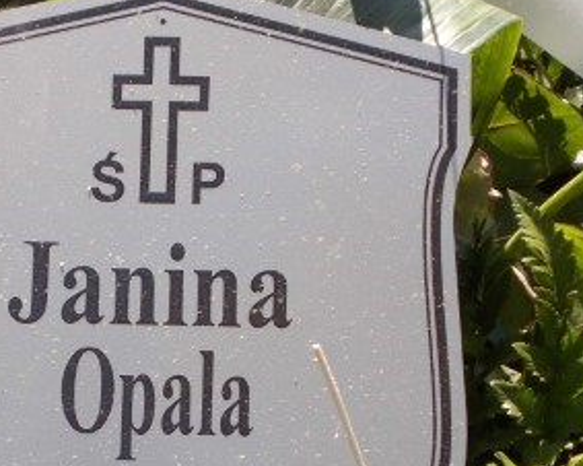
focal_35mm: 168
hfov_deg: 11.5
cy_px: 406
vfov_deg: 9.2
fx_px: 2897
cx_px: 140
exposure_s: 1/160
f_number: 5.8
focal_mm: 13.5
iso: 80
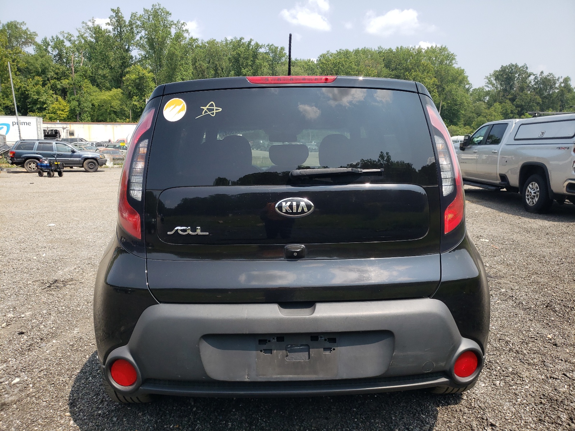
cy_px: 216
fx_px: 432
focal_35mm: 26
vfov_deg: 53.1
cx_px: 288
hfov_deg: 67.3
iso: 50
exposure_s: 1/1667
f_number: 1.5
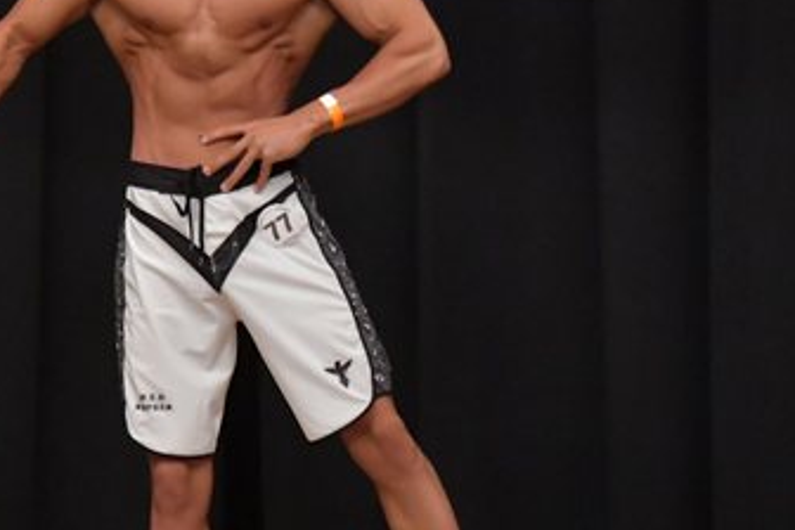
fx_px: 12984
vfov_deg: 2.3
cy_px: 272
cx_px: 205
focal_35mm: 588
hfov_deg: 3.5
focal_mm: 170
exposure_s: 1/400
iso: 6400
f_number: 5.6
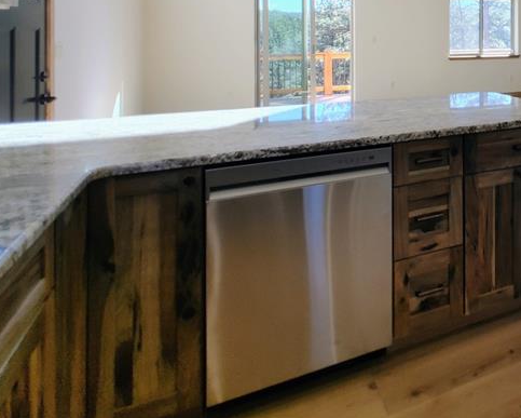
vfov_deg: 43.0
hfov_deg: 49.2
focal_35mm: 31
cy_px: 39
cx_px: 493
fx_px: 478
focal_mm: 1.78
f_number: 1.9
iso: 50
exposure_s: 1/120
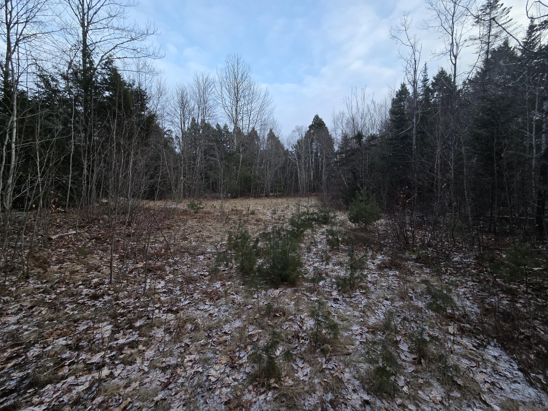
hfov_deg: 106.2
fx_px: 206
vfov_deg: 89.9
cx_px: 274
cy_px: 206
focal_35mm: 13
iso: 50
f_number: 2.2
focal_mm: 2.2
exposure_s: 1/120
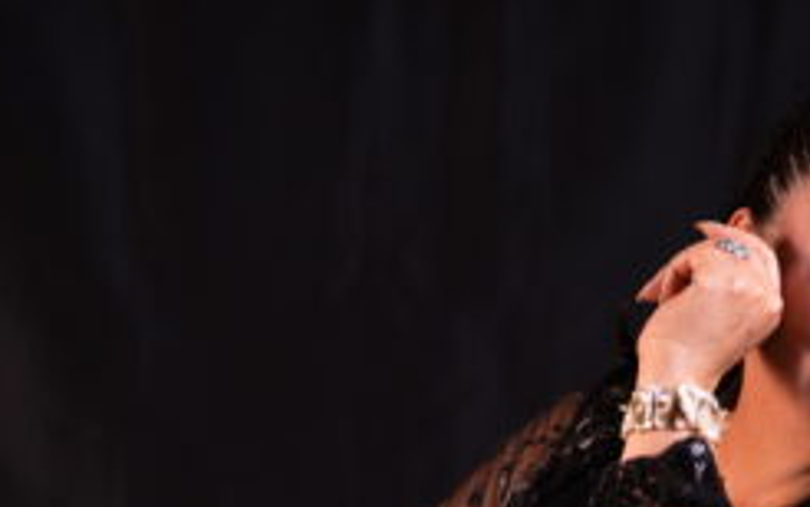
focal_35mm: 183
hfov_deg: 11.4
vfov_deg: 7.2
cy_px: 458
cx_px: 609
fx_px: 4042
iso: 100
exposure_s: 1/200
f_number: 4
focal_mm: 105
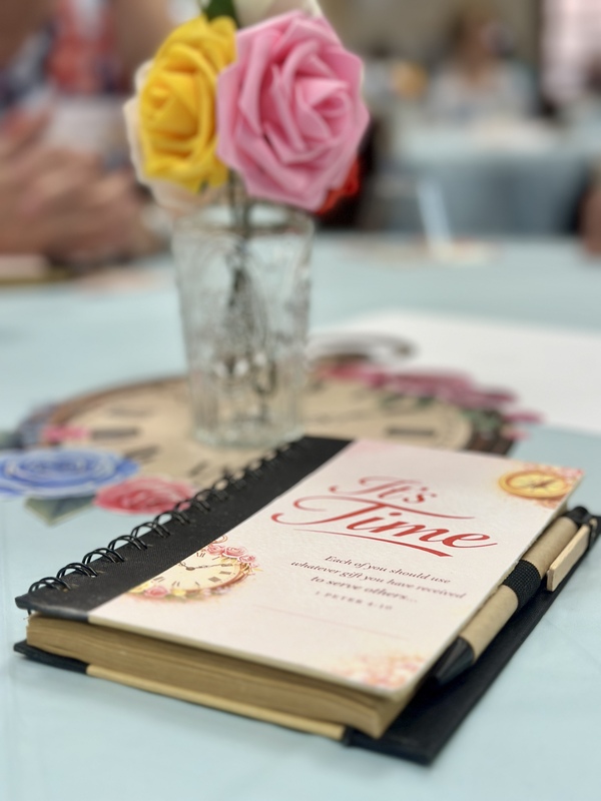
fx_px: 1111
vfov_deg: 39.7
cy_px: 400
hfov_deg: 30.3
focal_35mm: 48
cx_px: 300
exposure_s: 1/120
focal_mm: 6.86
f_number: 1.78
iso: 80
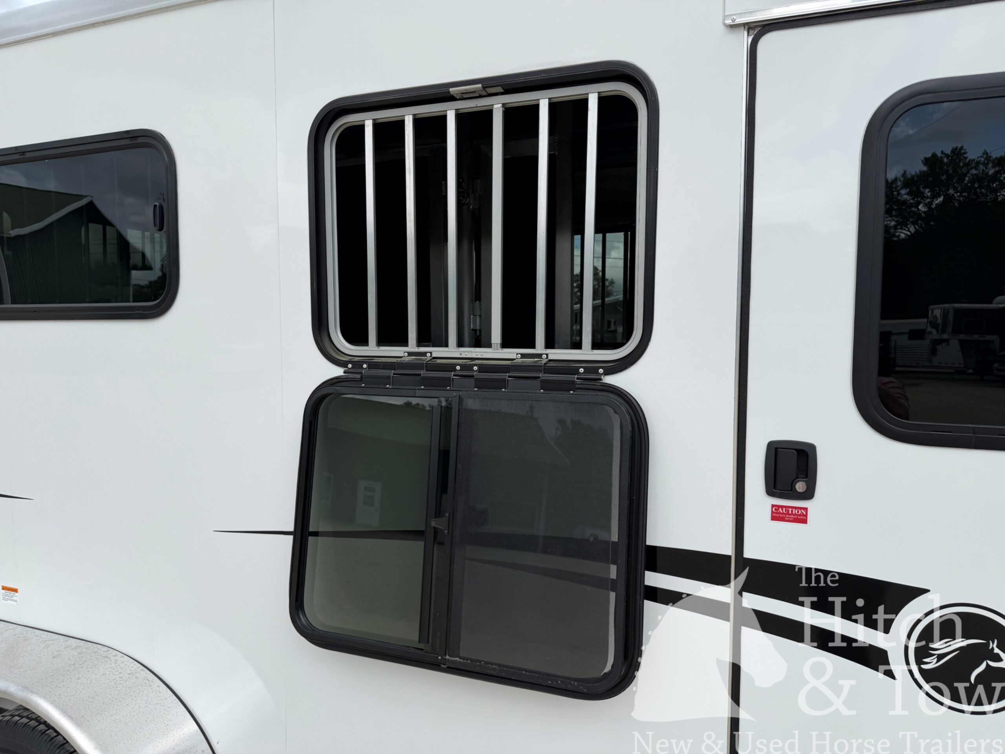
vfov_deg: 56.8
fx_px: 697
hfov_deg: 71.6
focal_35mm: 24
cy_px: 377
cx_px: 502
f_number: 1.78
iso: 80
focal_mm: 6.76
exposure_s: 1/3584
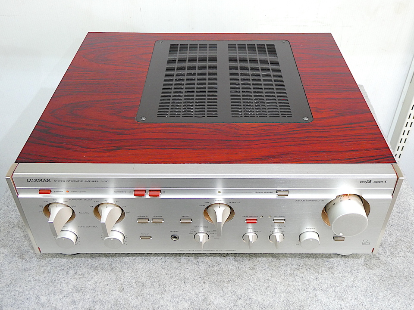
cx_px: 207
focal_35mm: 35
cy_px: 155
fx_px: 419
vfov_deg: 40.7
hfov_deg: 52.6
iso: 200
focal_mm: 6.3
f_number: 3.7
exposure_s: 1/13
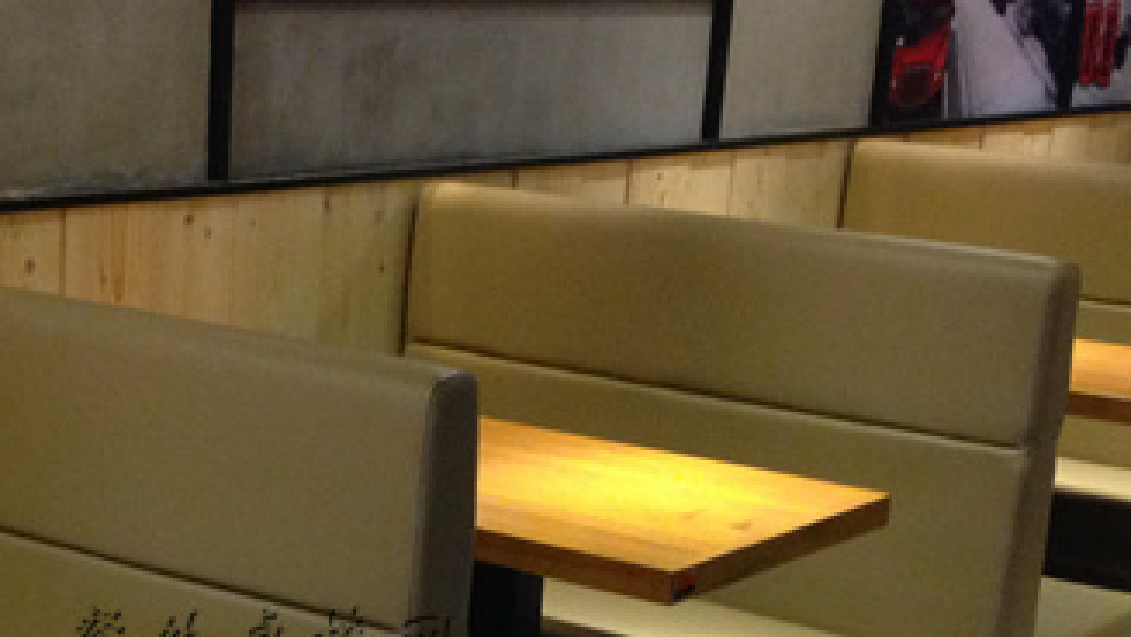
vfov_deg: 13.5
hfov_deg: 23.9
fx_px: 2639
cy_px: 668
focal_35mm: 88
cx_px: 263
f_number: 2.4
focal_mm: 4.12
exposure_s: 1/20
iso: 320
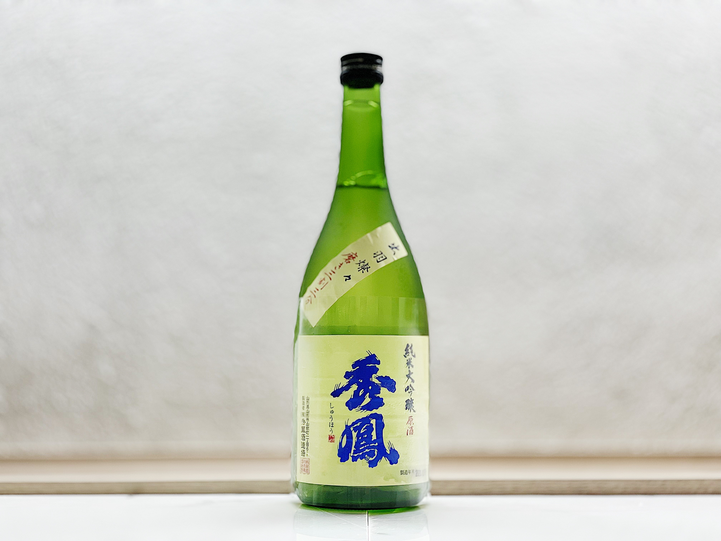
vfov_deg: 28.0
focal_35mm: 52
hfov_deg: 36.8
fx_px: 1083
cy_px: 270
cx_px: 360
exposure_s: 1/100
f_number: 2
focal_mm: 6
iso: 80
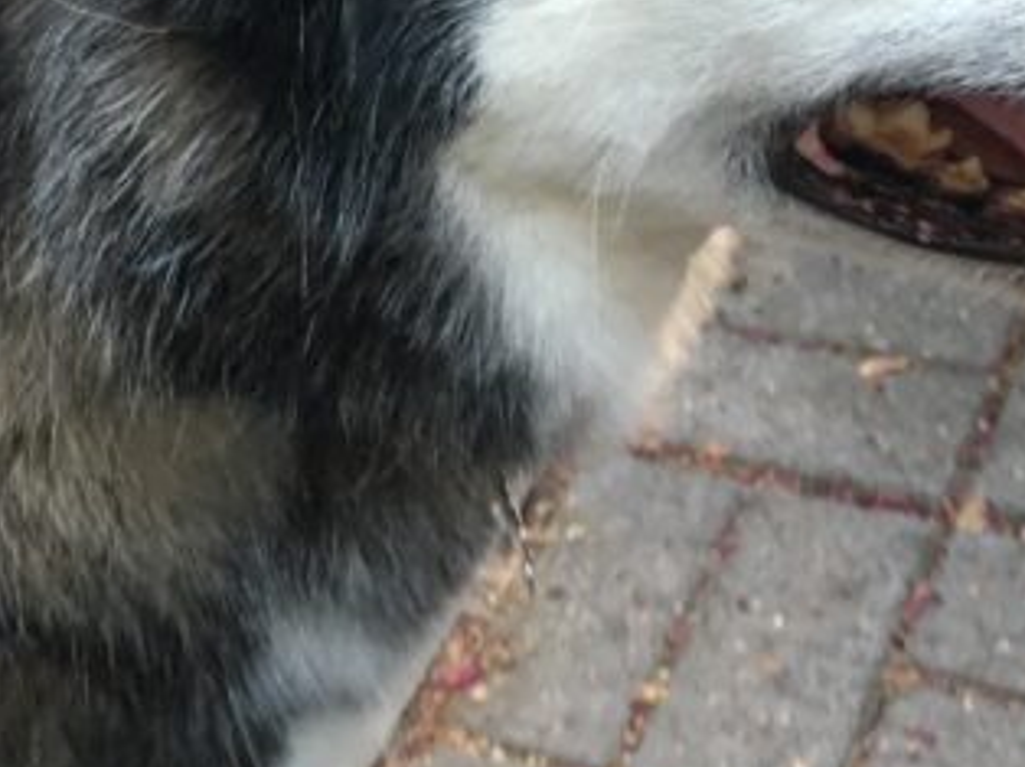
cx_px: 539
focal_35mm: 71
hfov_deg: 27.4
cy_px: 78
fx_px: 2101
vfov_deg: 20.3
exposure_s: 1/15
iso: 80
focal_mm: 4.15
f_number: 2.2
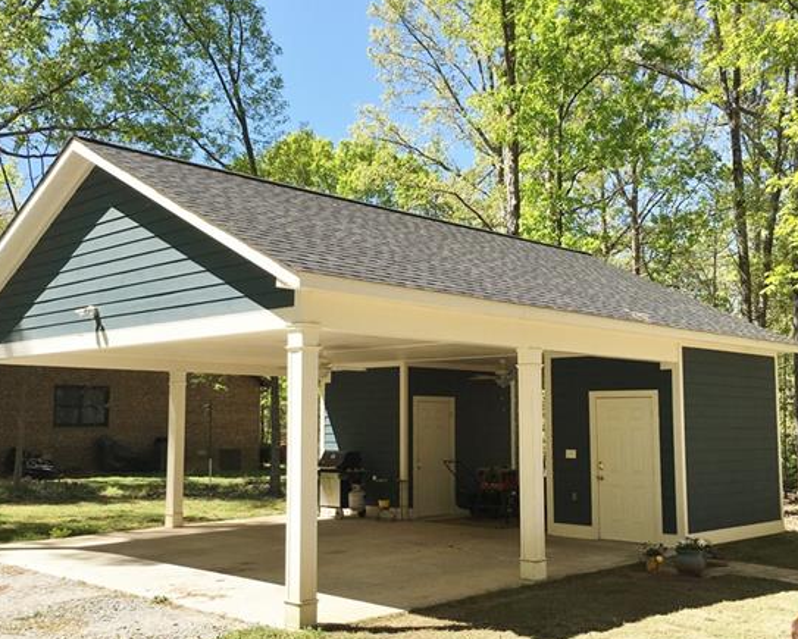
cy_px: 353
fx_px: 945
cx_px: 389
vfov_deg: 37.3
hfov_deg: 45.8
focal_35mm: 40
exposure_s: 1/1012
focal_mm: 4.15
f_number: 2.2
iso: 25
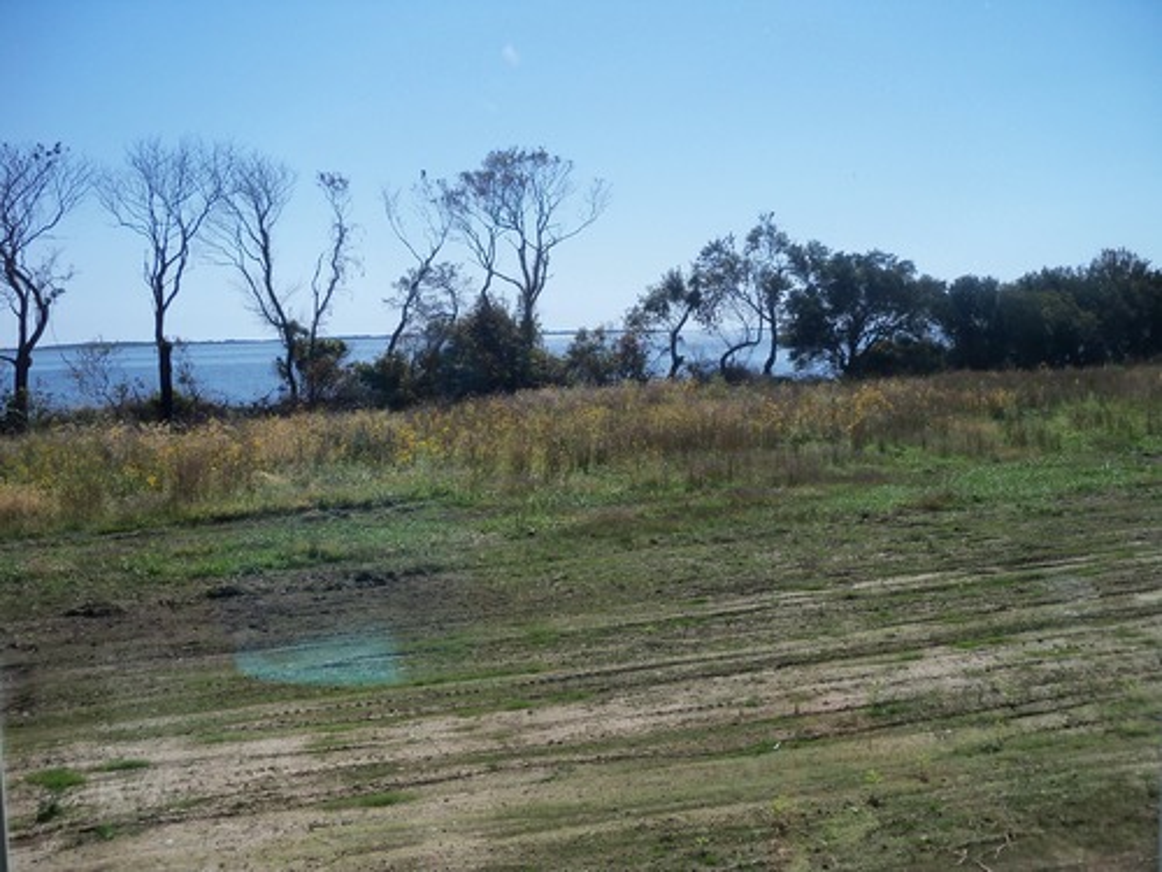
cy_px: 436
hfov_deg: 52.6
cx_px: 581
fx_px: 1175
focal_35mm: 35
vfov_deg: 40.7
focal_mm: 6.2
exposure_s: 1/1000
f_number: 3.5
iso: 80
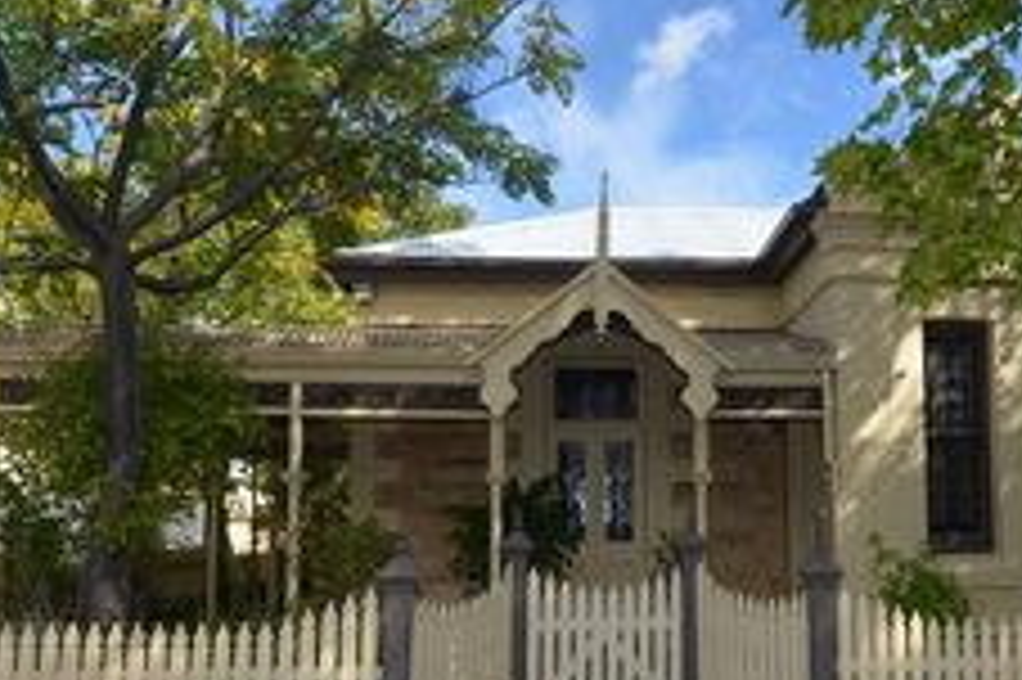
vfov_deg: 41.8
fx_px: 879
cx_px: 680
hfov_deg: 59.0
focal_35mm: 31
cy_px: 439
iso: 100
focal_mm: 10
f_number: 7.1
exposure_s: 1/200
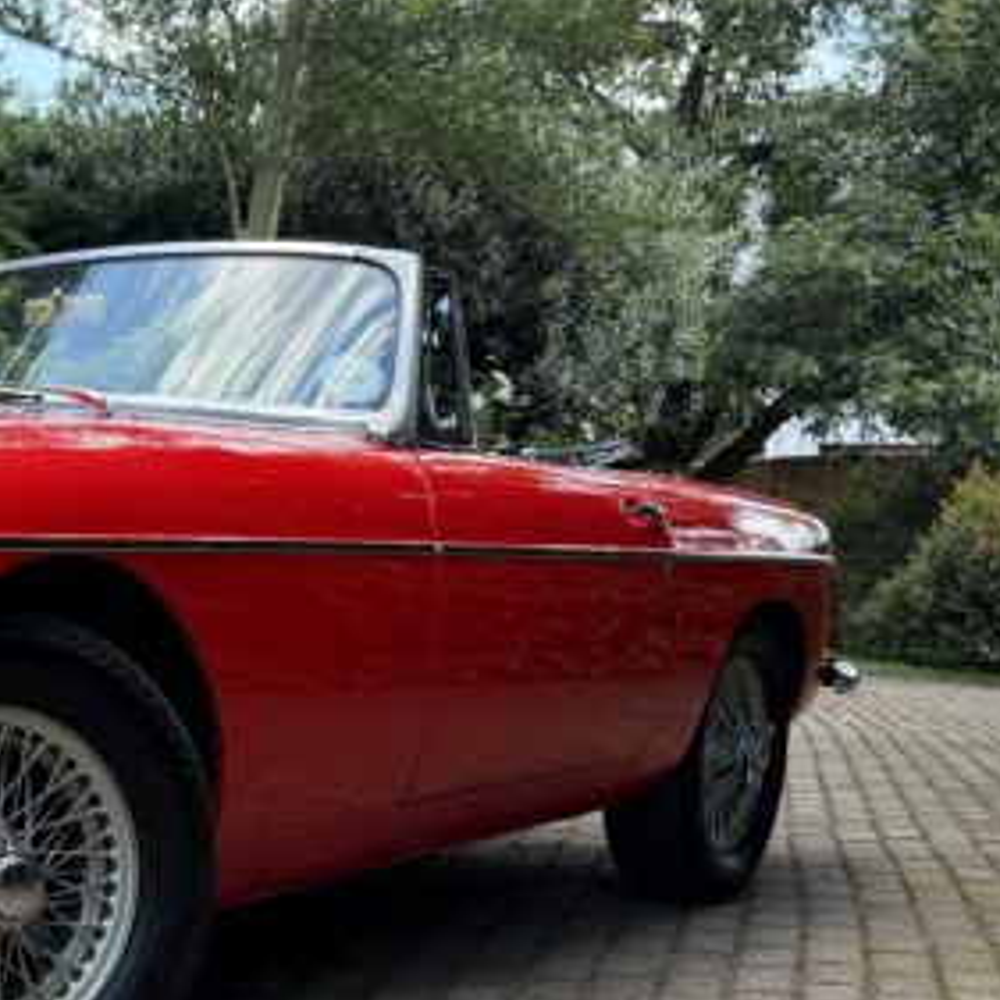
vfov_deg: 28.0
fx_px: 1961
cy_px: 792
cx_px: -71
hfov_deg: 26.6
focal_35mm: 60
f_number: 1.78
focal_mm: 6.76
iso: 100
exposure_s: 1/643
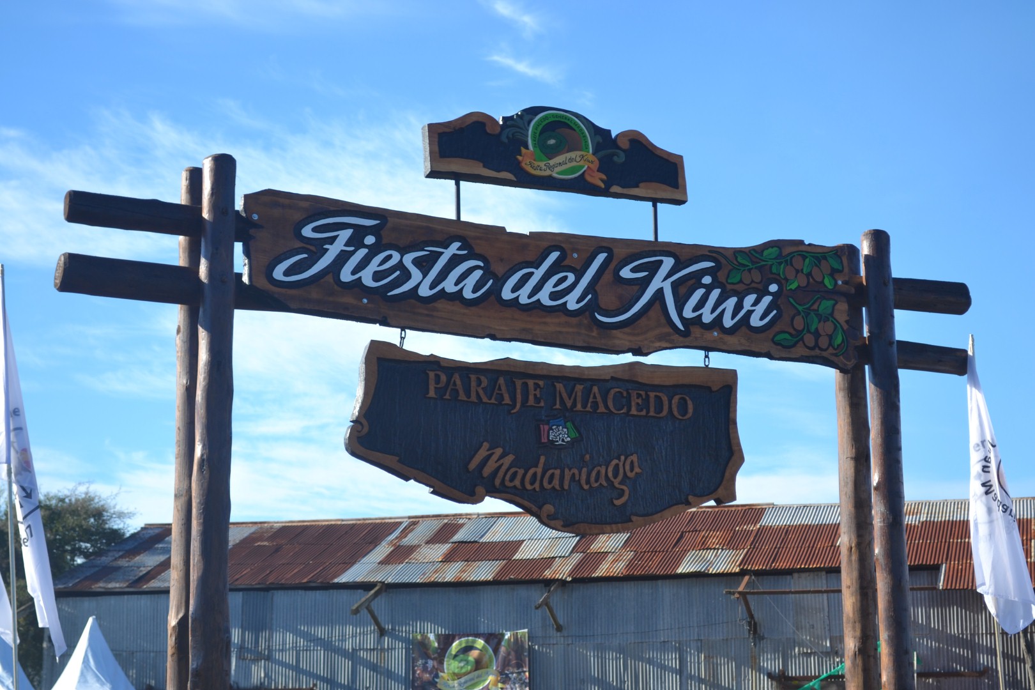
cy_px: 345
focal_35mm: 72
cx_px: 518
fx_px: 2070
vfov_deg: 18.9
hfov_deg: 28.1
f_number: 7.1
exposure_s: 1/200
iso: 100
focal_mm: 48
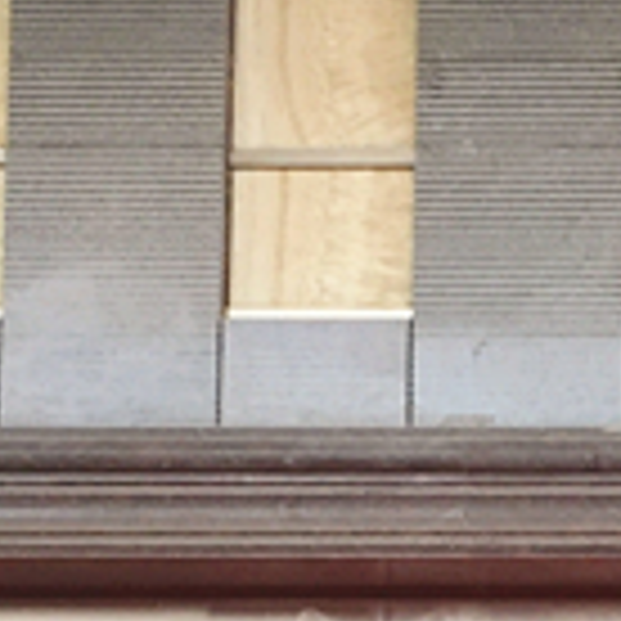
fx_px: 3024
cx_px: 819
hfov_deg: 11.4
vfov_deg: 11.4
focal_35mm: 149
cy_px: 796
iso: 50
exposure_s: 1/33
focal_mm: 4.15
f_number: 2.2
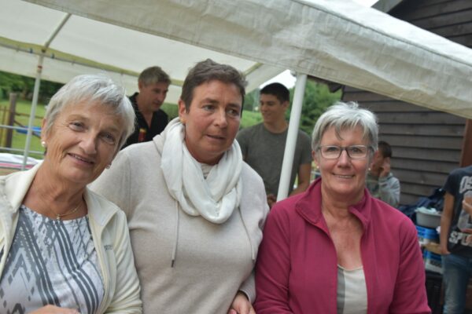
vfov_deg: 34.2
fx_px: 511
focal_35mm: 39
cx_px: 236
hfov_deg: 49.6
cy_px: 157
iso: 450
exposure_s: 1/60
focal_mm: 26
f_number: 4
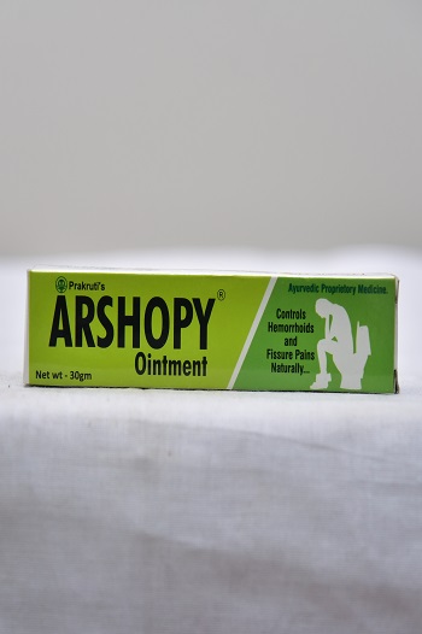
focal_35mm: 105
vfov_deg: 19.5
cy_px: 317
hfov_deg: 13.0
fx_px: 1849
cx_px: 211
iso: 1600
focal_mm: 105
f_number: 4
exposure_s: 1/125
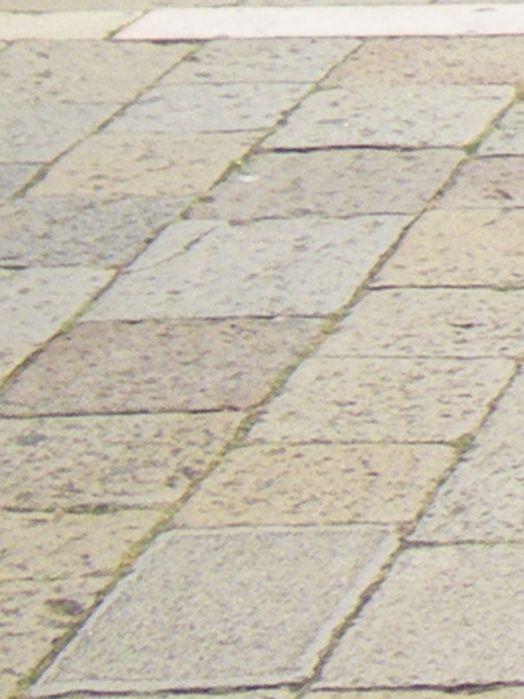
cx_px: 1903
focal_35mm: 195
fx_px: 3936
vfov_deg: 9.1
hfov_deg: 6.5
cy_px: -990
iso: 50
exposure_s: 1/320
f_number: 4.2
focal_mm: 5
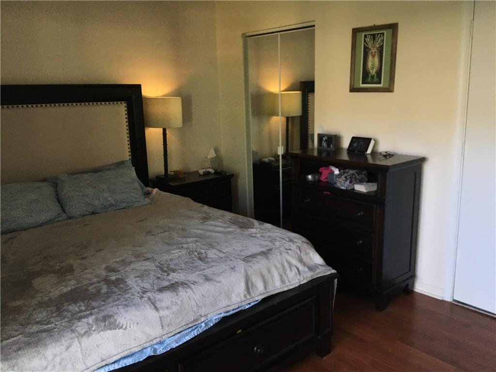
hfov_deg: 61.7
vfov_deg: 48.2
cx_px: 248
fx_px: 416
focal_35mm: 29
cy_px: 186
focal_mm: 4.15
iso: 40
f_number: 2.2
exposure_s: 1/30
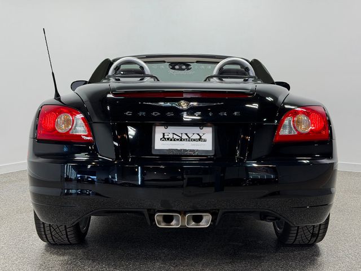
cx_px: 180
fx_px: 501
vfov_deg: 30.3
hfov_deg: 39.7
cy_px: 136
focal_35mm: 48
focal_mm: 6.76
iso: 50
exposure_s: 1/149
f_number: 1.78
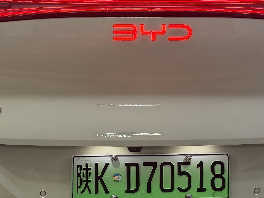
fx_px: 435
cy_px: 63
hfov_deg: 33.8
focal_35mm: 57
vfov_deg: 25.5
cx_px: 143
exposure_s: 1/100
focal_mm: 6.76
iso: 160
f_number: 1.78
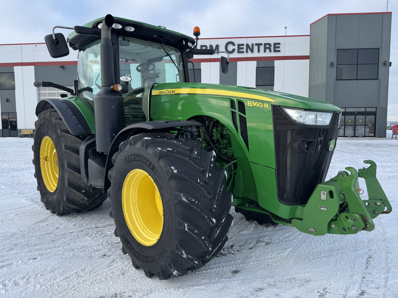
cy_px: 149
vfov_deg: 56.8
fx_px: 276
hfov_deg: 71.6
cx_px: 199
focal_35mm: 24
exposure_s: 1/1112
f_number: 1.78
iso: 80
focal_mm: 6.76
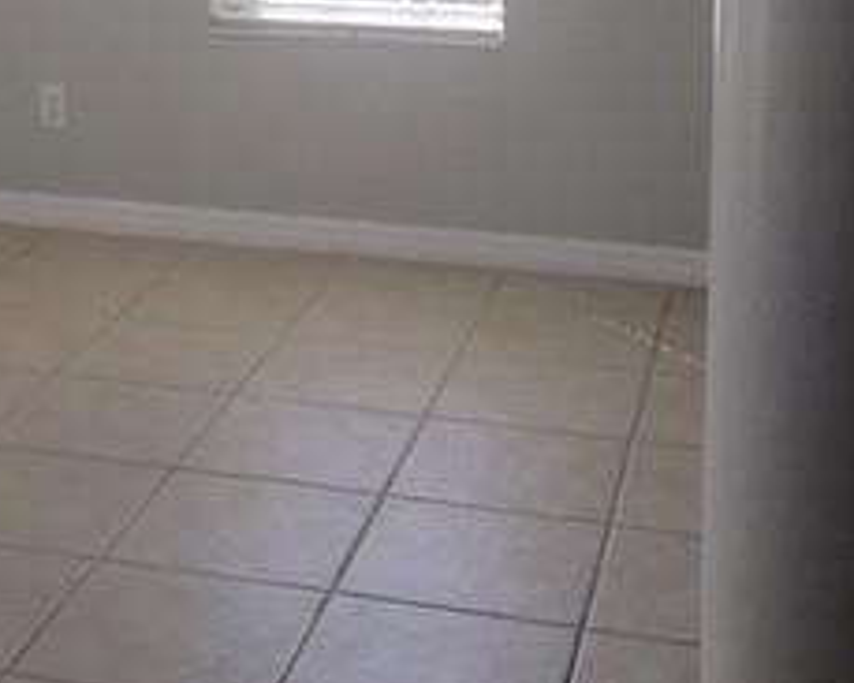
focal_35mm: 79
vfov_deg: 18.4
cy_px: -127
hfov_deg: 23.8
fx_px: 1996
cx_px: 179
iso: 25
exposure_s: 1/234
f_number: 2.2
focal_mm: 4.15
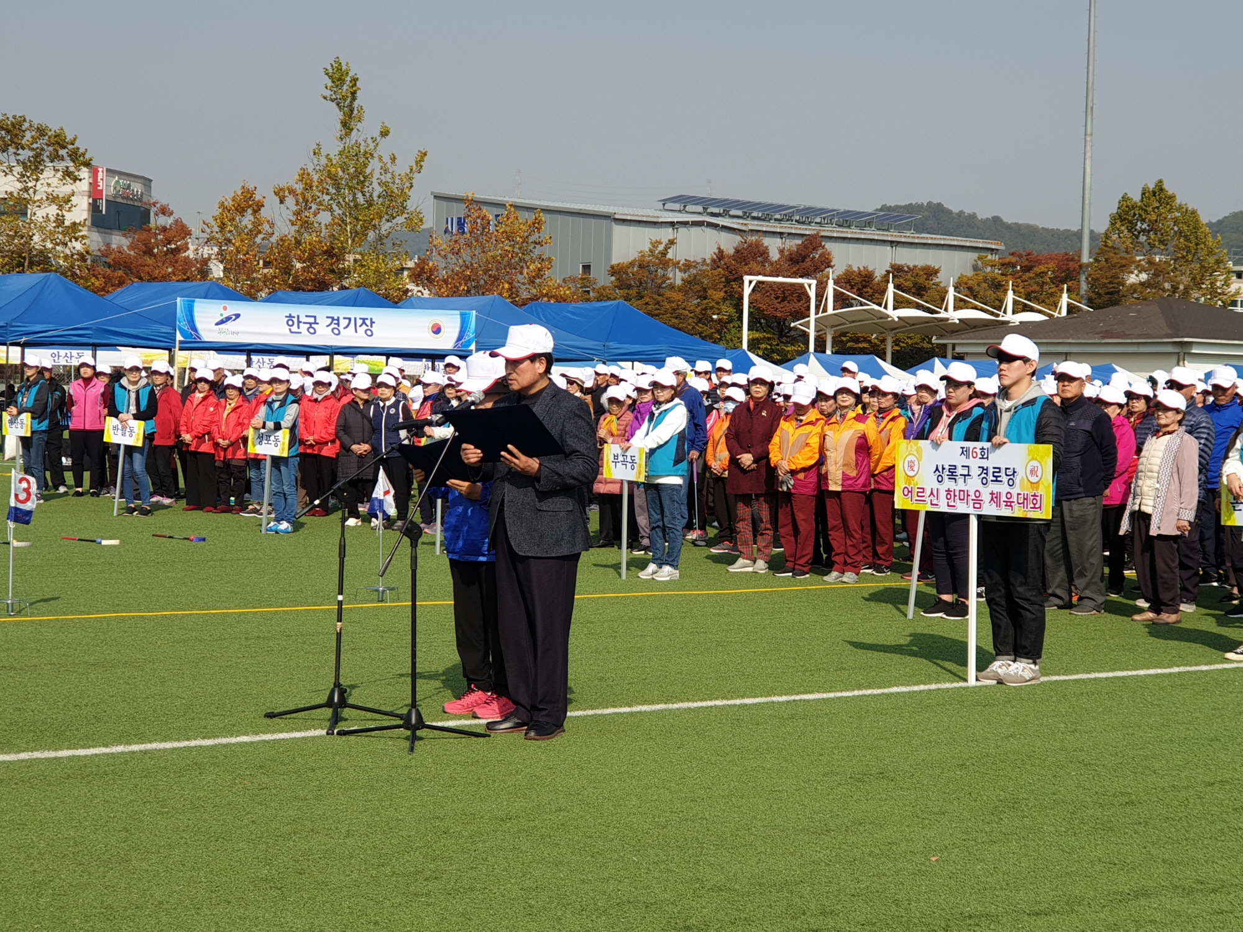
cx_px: 622
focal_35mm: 52
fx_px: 1867
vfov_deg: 28.0
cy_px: 466
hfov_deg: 36.8
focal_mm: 6
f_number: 2.4
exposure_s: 1/942
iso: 25
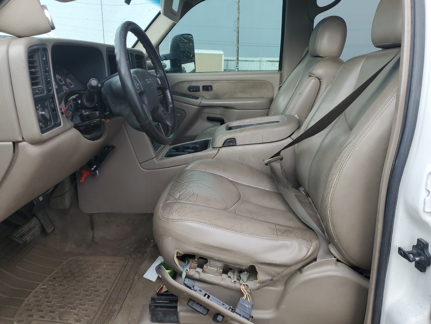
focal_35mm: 26
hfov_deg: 67.3
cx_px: 216
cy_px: 162
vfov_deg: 53.1
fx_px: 324
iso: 59
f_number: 1.5
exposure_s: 1/60.2
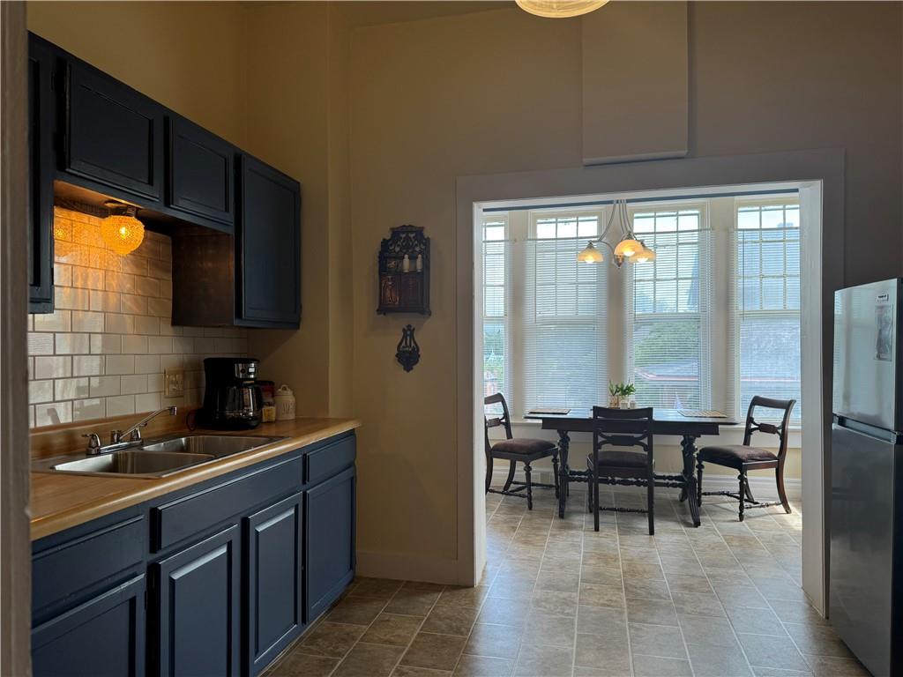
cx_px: 452
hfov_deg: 71.6
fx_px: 626
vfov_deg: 56.8
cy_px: 338
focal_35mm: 24
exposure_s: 1/159
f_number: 1.78
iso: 64
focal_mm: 6.76
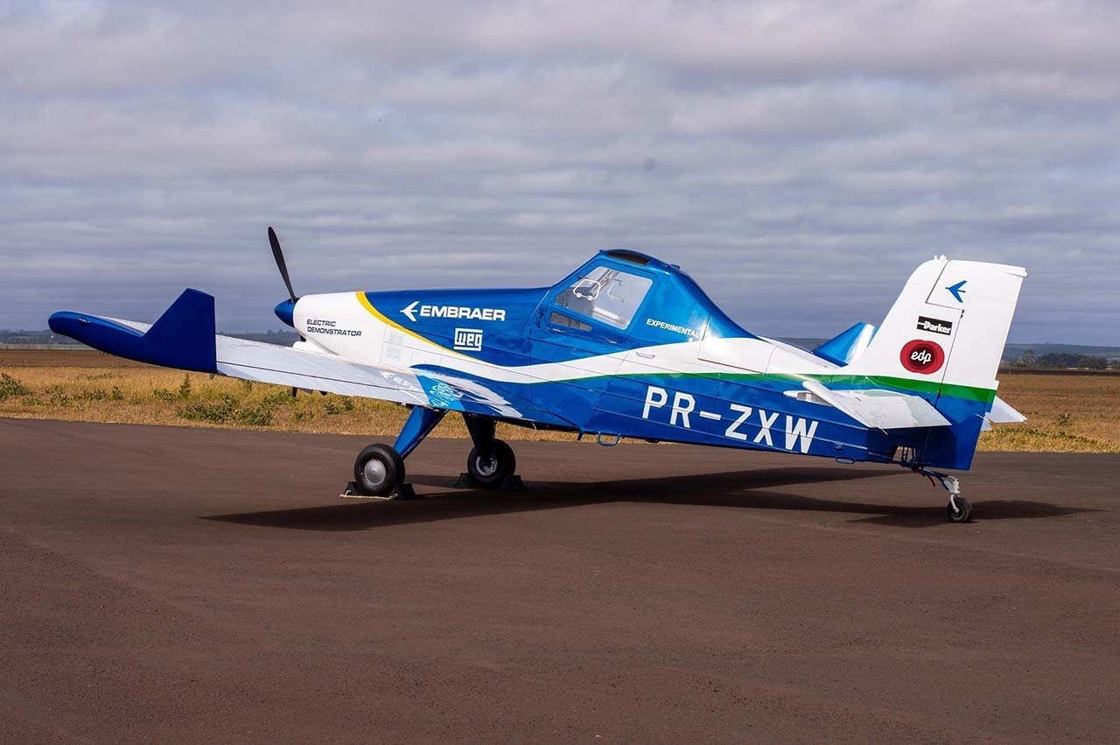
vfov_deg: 18.1
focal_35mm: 75
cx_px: 560
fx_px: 2331
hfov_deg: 27.0
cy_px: 372
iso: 100
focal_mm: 50
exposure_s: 1/320
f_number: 9
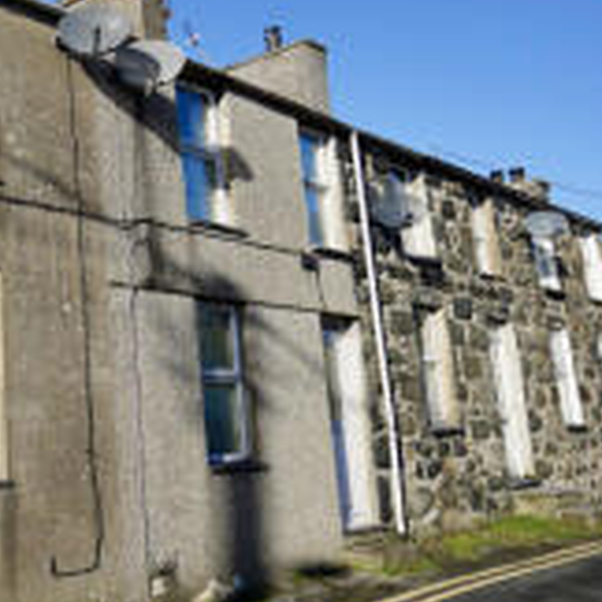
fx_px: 787
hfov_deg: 31.6
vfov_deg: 41.6
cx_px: -190
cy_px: 236
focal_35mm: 40
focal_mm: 16
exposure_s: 1/640
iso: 100
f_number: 4.5
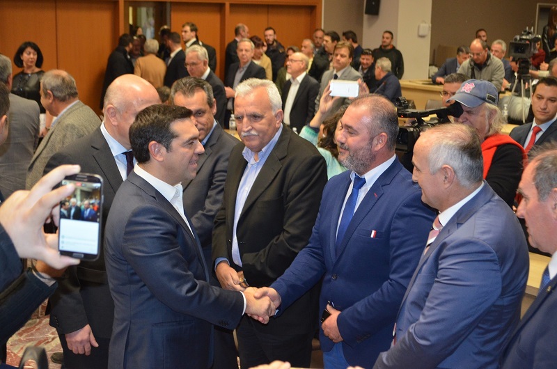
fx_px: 926
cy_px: 184
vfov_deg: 22.5
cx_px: 278
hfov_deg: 33.5
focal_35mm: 60
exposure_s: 1/60
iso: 2000
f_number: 5.3
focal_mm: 40
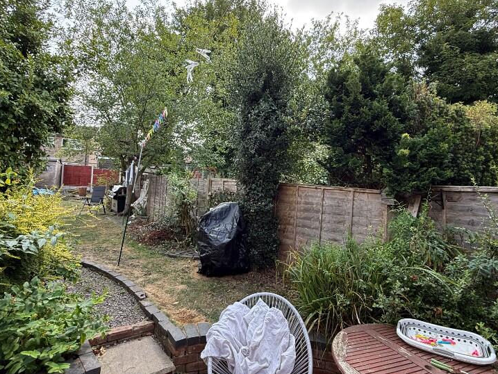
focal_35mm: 20
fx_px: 288
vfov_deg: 65.9
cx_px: 242
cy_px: 172
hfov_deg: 81.7
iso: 64
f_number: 2.2
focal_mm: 2.22
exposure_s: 1/205
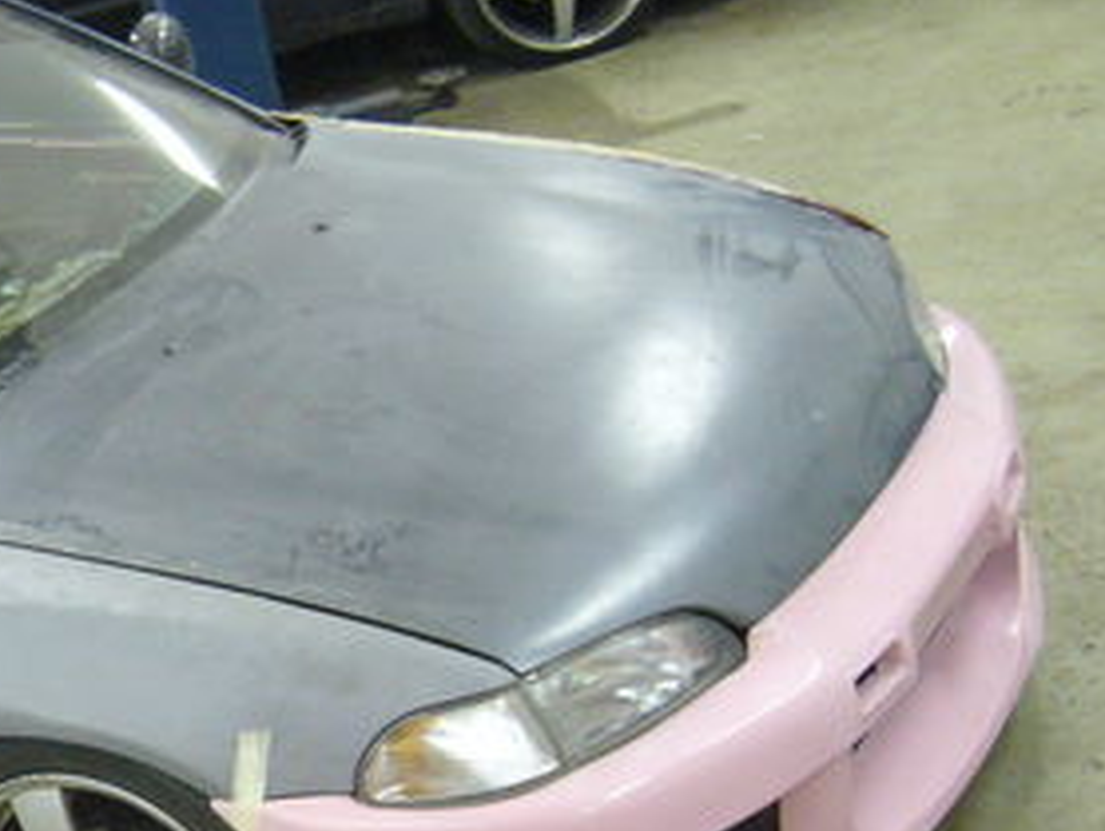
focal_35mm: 92
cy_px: 553
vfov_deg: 16.1
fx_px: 2939
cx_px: -127
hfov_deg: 20.3
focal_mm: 6.6
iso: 200
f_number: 3
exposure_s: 1/10
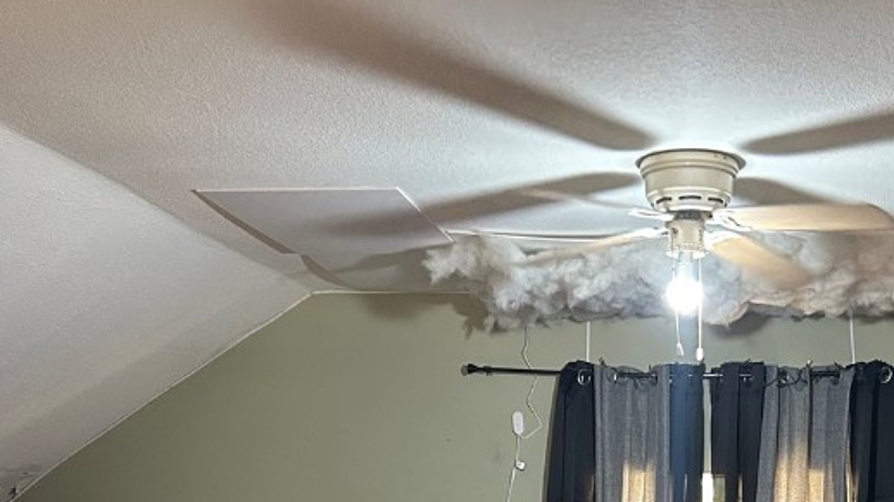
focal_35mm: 56
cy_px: 618
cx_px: 677
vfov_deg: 20.0
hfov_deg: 36.3
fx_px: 1327
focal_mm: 5.7
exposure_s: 1/40
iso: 400
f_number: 1.5
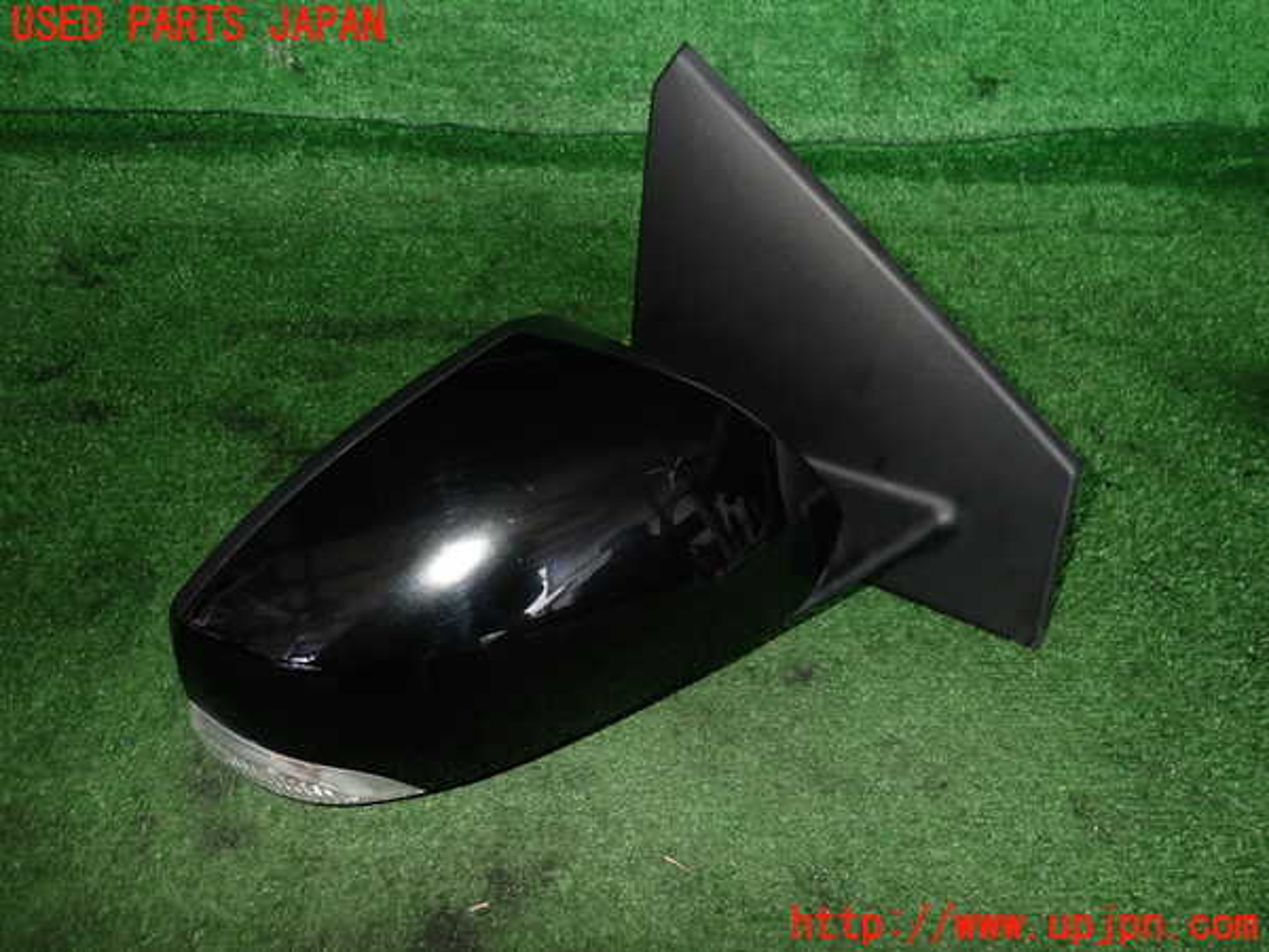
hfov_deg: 69.4
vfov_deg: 54.9
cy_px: 476
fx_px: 916
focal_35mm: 25
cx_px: 634
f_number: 5.6
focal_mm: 4.5
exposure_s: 1/30
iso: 250
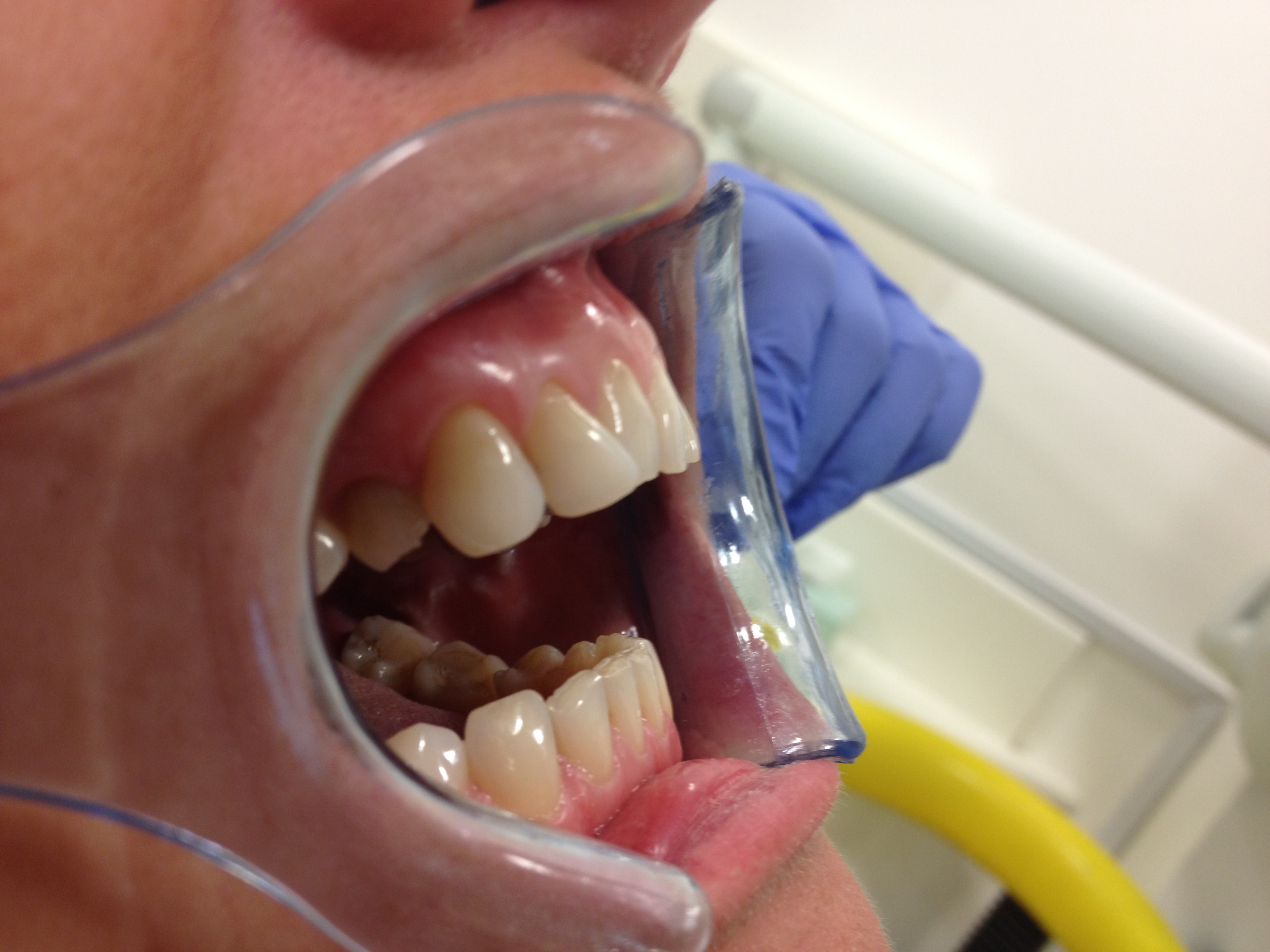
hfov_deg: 52.6
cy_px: 476
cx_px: 635
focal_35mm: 35
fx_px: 1284
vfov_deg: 40.7
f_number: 2.4
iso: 50
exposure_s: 1/20
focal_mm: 4.28
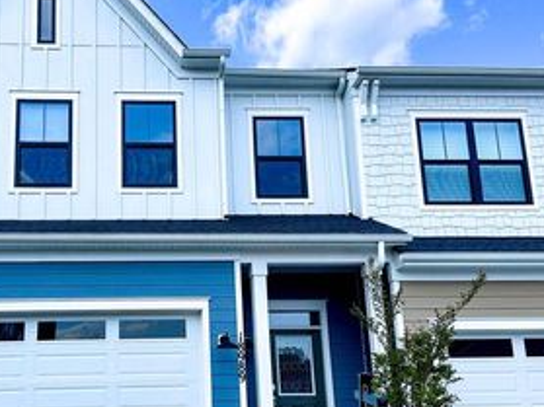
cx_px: 162
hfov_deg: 43.0
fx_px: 675
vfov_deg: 33.5
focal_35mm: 43
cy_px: 240
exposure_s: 1/5263
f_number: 1.78
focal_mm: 6.86
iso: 80
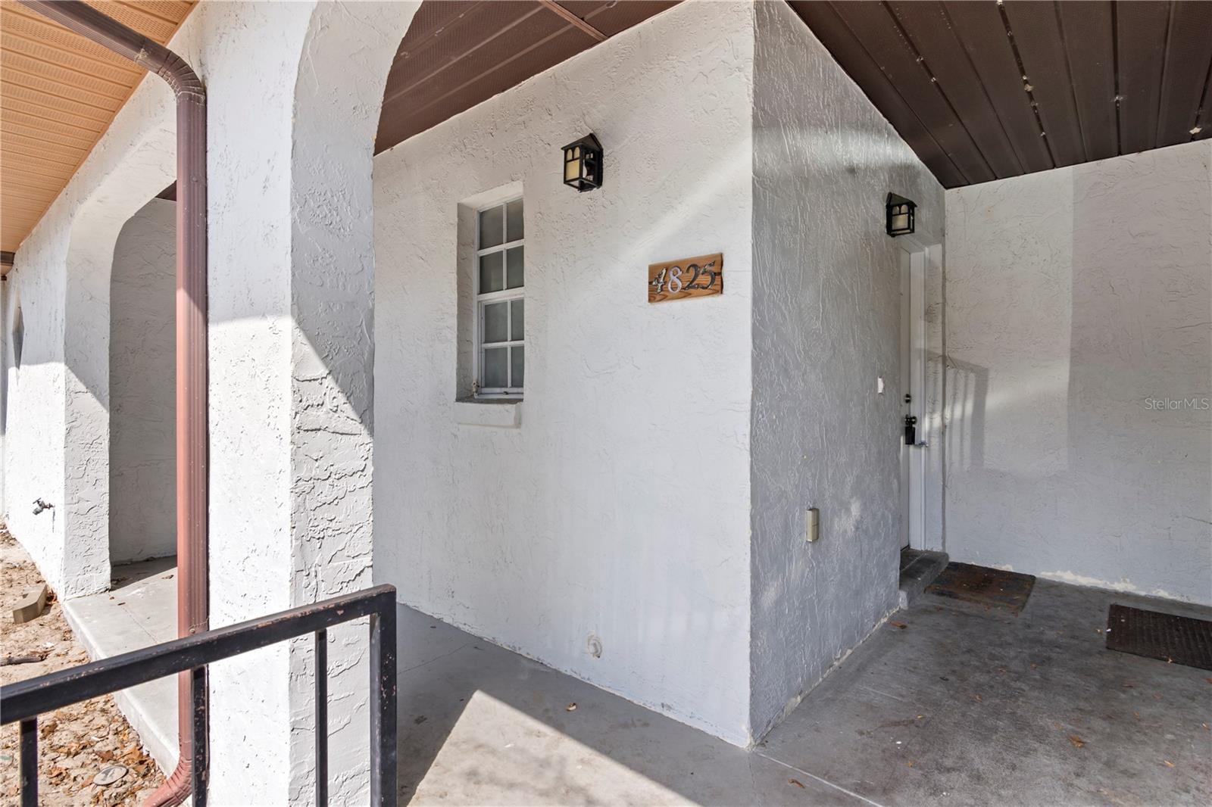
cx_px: 606
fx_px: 555
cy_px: 404
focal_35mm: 16
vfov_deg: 72.0
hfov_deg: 95.0
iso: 200
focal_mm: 11
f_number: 9
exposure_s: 1/25
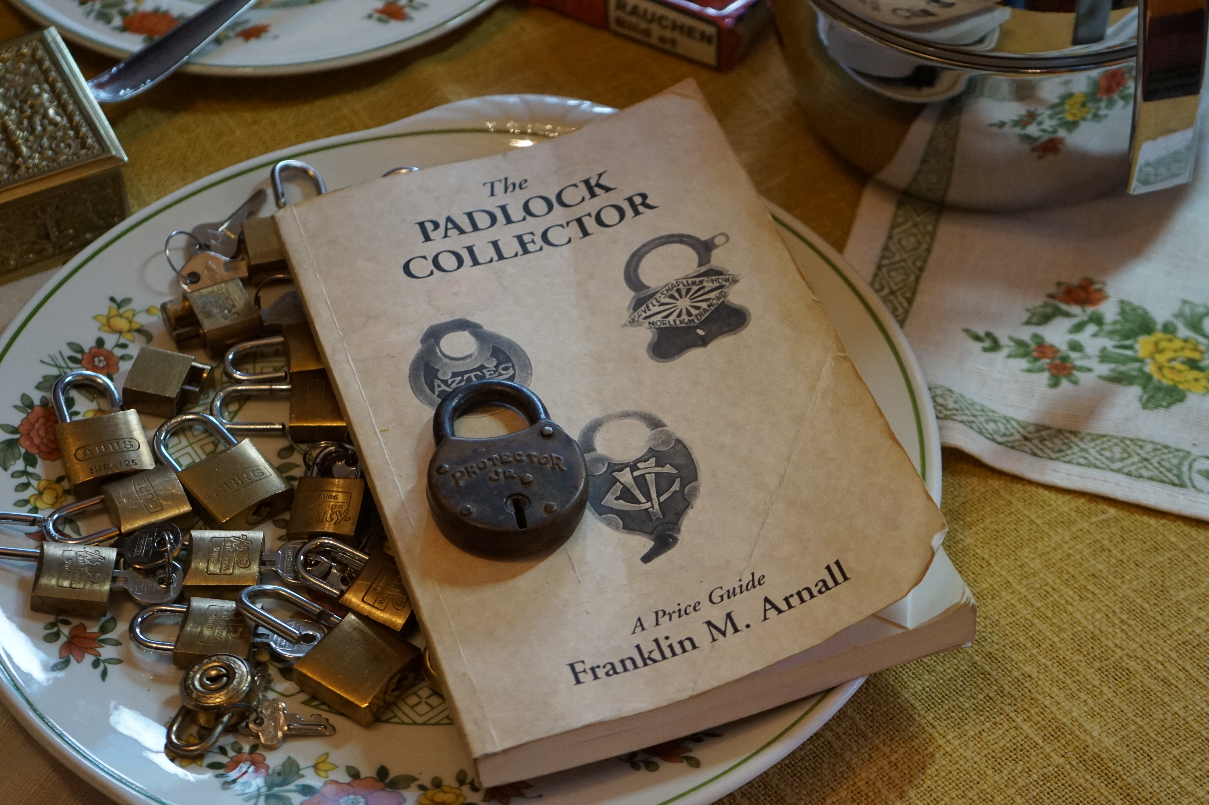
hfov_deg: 27.5
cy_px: 402
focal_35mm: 74
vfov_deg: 18.5
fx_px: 2467
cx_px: 604
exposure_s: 1/160
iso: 1600
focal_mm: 49
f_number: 4.5
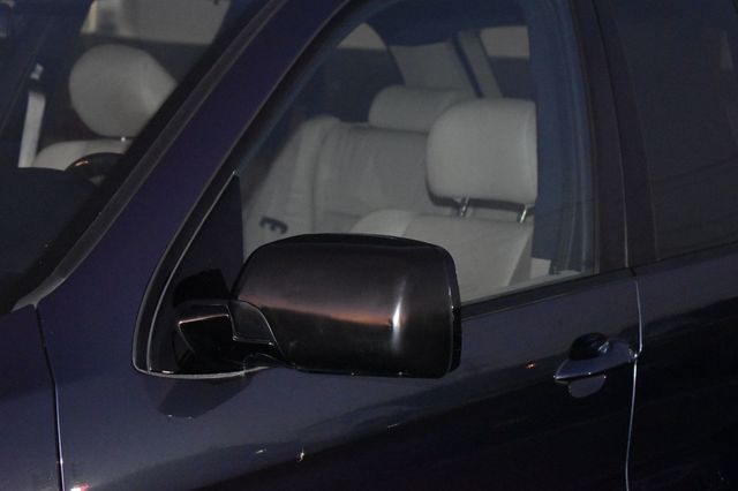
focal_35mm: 82
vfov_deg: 16.5
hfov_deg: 24.6
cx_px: 369
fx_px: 1690
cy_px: 246
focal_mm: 55
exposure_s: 1/60
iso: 6400
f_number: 5.6
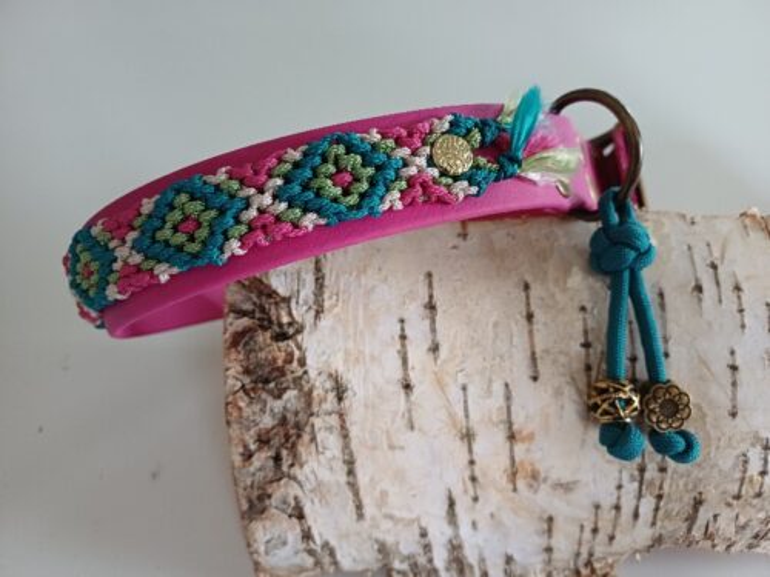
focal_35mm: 25
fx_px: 556
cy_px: 288
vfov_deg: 54.9
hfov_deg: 69.4
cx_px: 385
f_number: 1.8
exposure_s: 1/20
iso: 640
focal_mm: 4.65
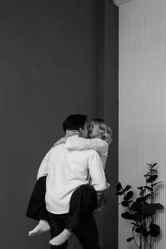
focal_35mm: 45
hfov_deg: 29.9
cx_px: 83
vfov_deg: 43.6
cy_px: 124
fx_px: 311
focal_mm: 30
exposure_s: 1/320
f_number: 1.4
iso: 800
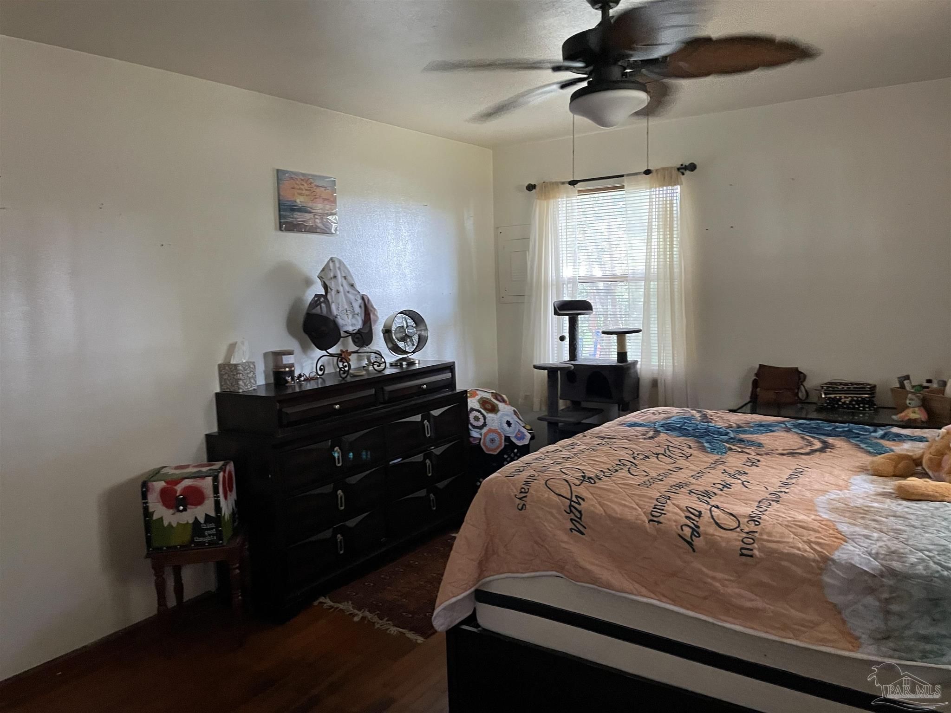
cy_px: 356
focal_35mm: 26
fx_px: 714
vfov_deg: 53.1
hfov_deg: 67.3
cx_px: 476
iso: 500
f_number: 1.6
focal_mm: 4.2
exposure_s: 1/40
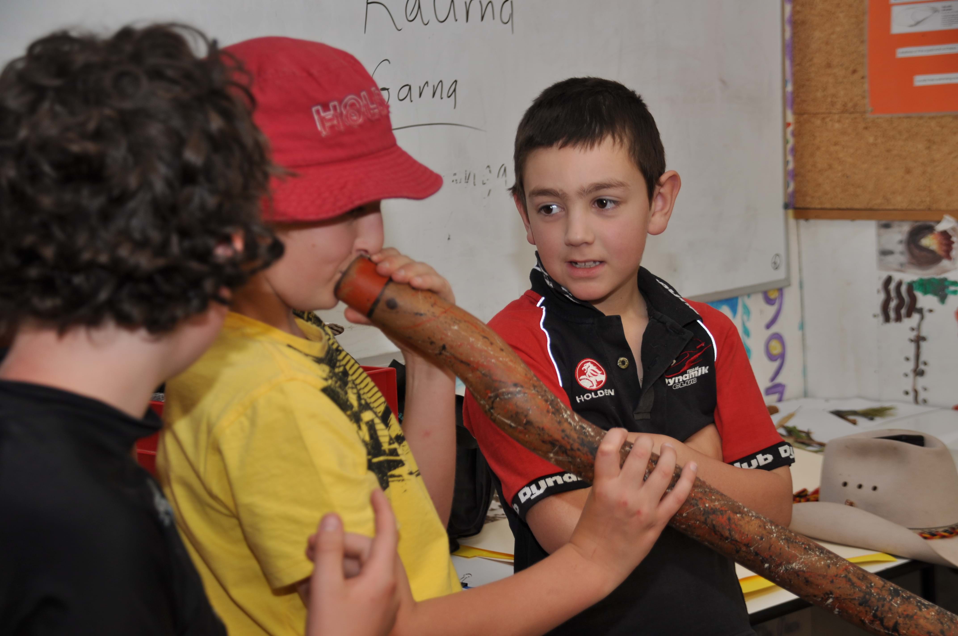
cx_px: 479
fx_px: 2073
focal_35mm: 78
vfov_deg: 17.4
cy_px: 318
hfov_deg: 26.0
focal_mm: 52
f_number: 5.6
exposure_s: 1/160
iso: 200
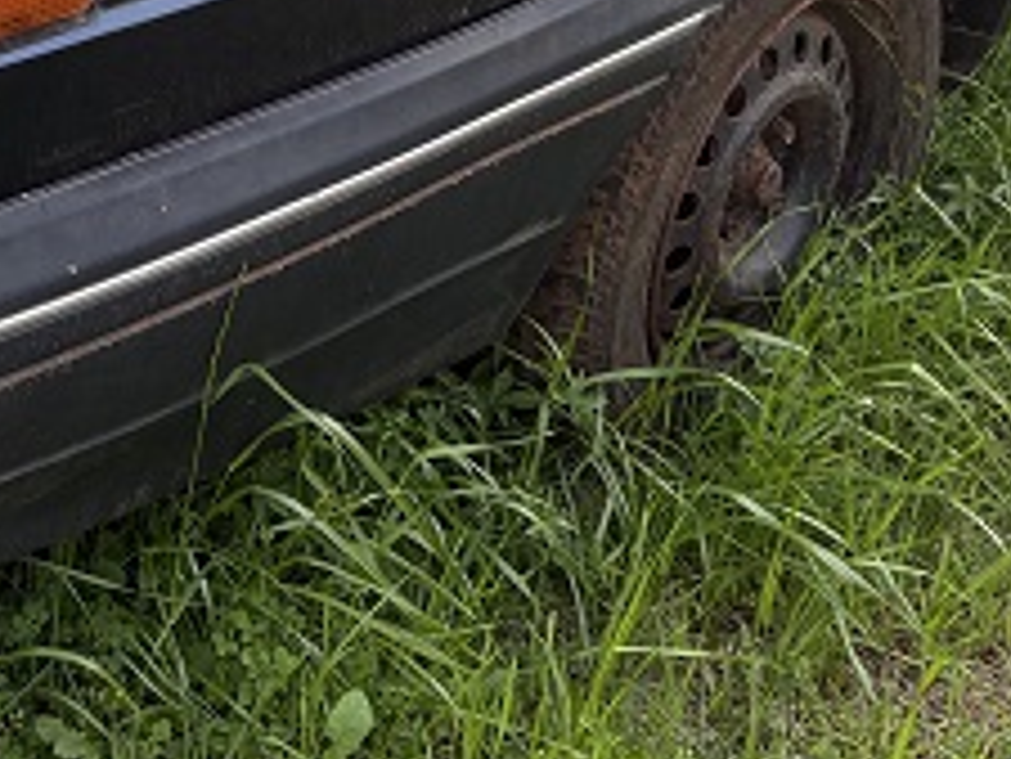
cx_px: 386
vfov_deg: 16.8
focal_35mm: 81
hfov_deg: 24.1
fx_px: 2367
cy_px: -330
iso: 80
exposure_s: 1/121
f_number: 1.6
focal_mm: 5.96
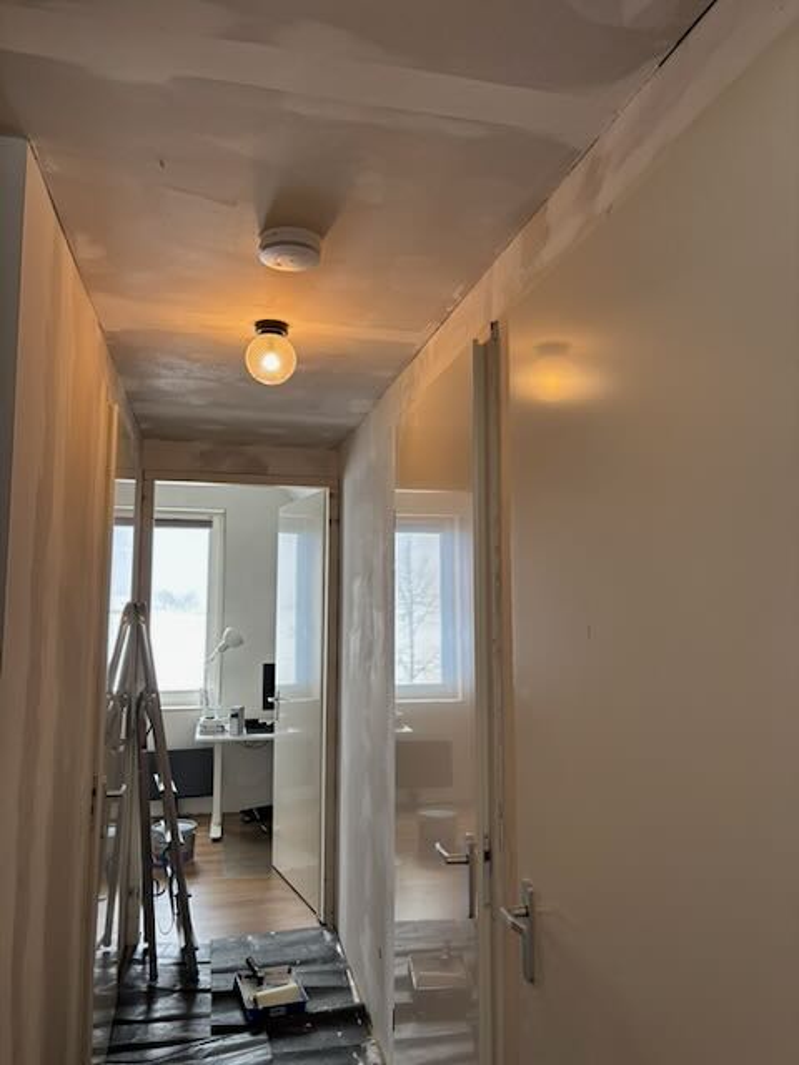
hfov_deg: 53.1
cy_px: 532
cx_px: 400
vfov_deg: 67.3
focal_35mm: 26
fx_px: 800
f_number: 1.6
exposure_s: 1/121
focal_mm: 5.96
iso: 100
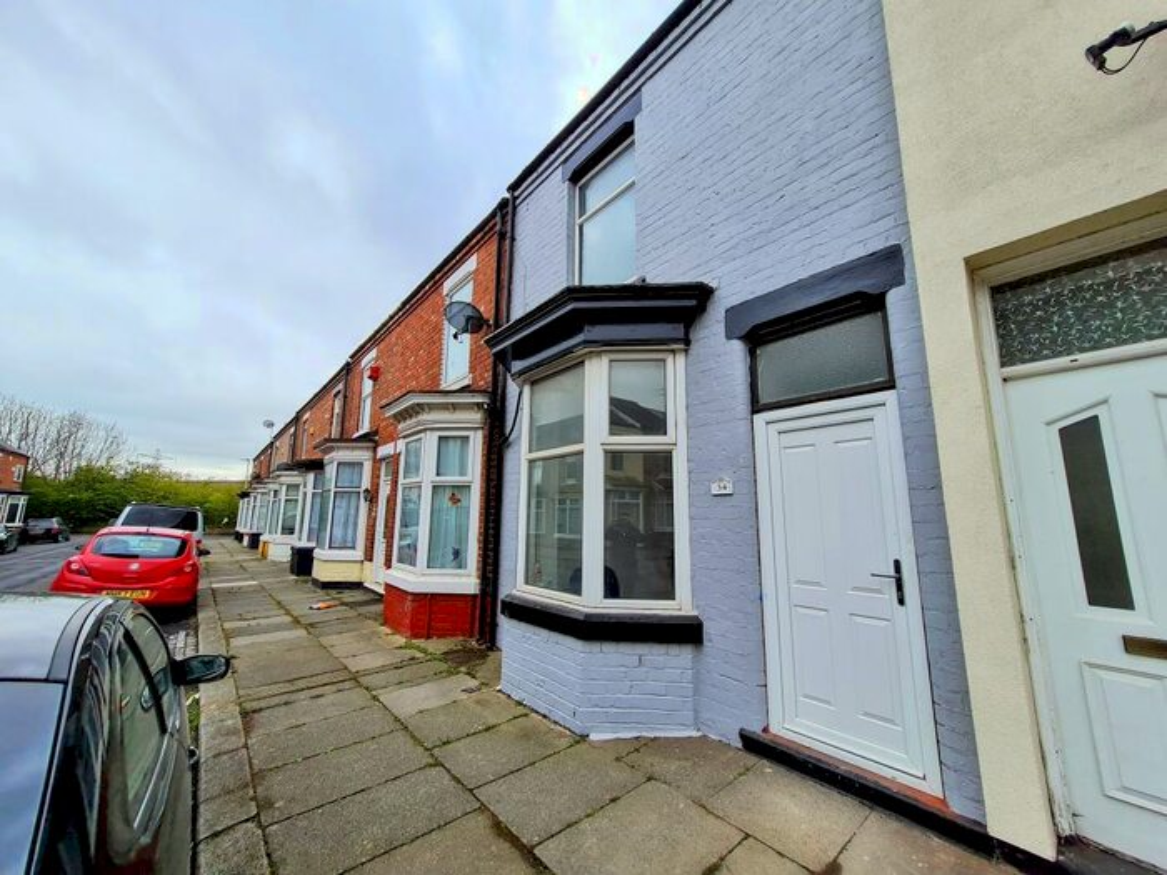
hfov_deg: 106.2
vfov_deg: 89.9
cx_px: 584
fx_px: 438
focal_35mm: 13
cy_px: 438
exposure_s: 1/684
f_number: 2.2
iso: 50
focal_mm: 1.74
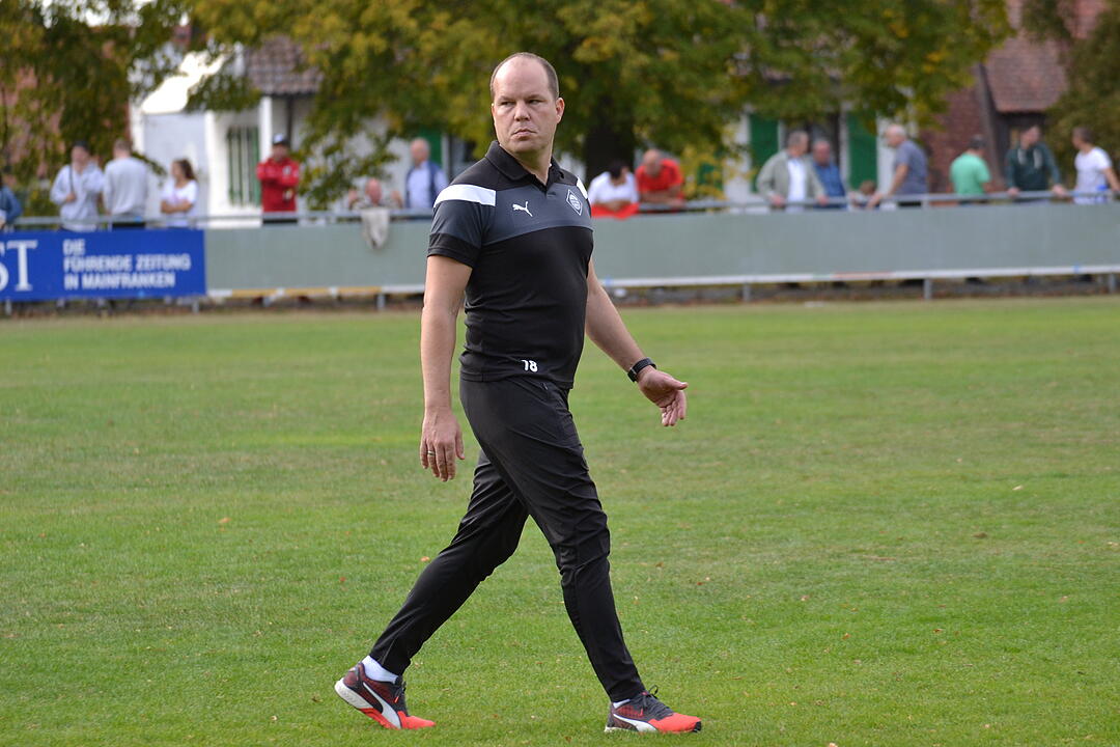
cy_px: 374
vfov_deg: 7.3
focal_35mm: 188
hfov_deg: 11.0
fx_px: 5833
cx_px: 560
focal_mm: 125
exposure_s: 1/500
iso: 560
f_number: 4.5
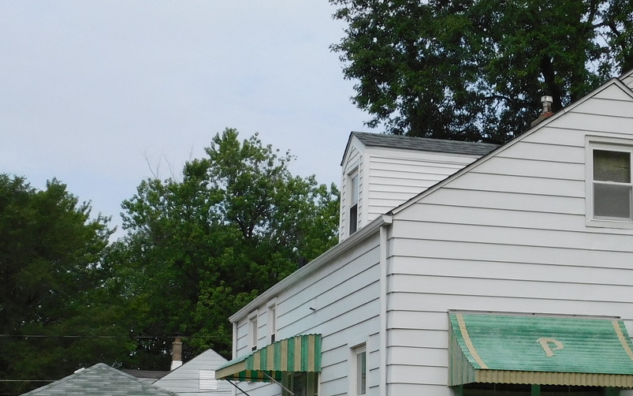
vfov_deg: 17.0
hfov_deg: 26.9
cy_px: 329
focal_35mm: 76
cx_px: 436
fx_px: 1311
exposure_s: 1/800
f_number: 3.6
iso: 125
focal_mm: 7.1
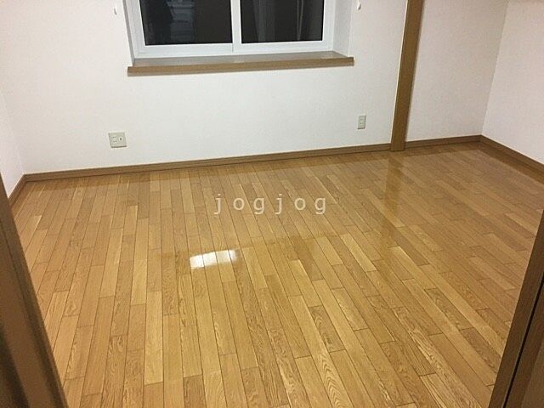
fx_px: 456
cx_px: 272
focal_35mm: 29
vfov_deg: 48.2
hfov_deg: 61.7
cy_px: 204
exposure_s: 1/33
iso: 160
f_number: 2.2
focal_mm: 4.15
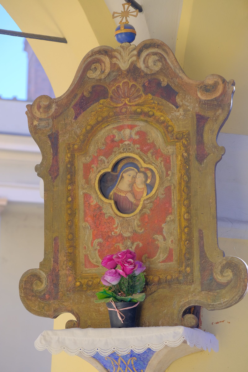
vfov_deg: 21.7
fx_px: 971
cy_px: 186
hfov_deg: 14.6
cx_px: 124
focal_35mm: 94
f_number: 5.3
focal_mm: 62.4
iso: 800
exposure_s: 1/140
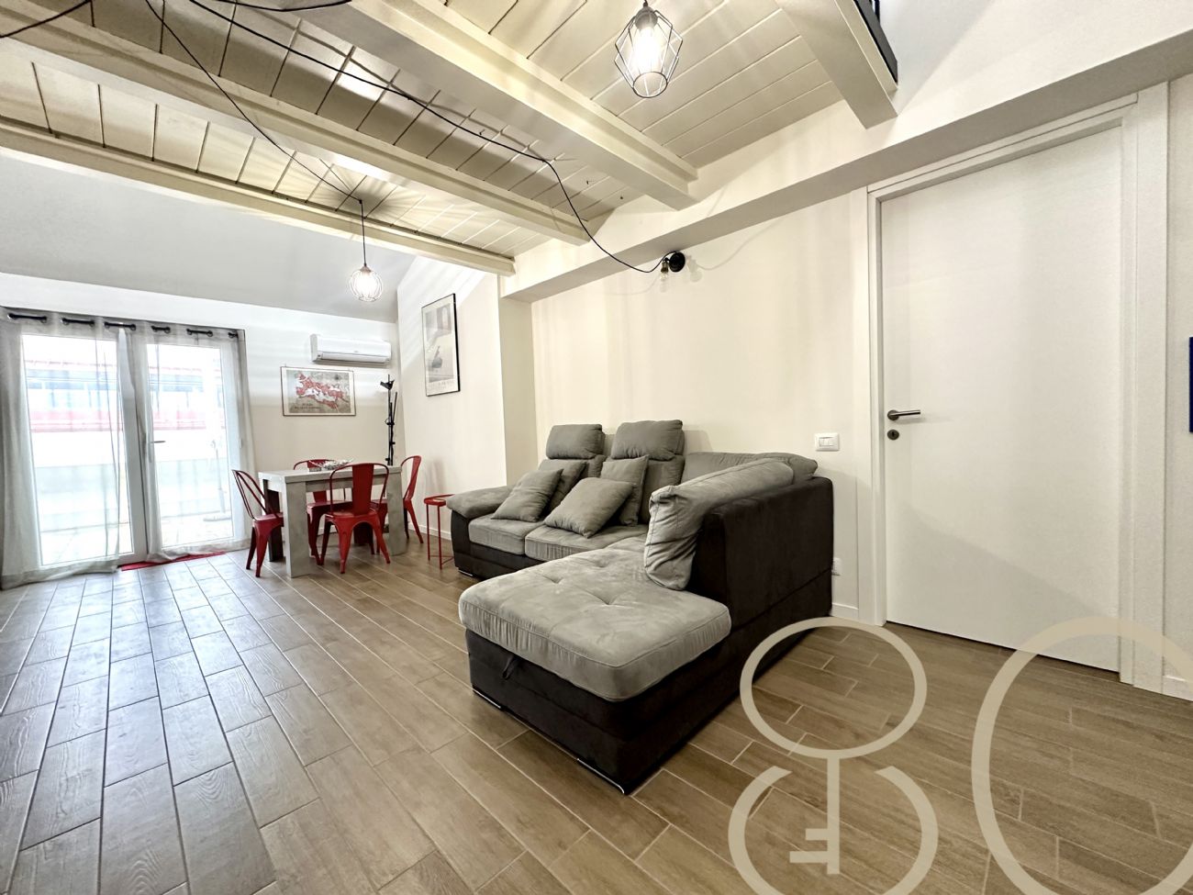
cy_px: 448
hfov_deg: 102.1
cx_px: 596
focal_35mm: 14
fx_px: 482
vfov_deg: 85.7
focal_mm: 2.22
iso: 320
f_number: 2.2
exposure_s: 1/100
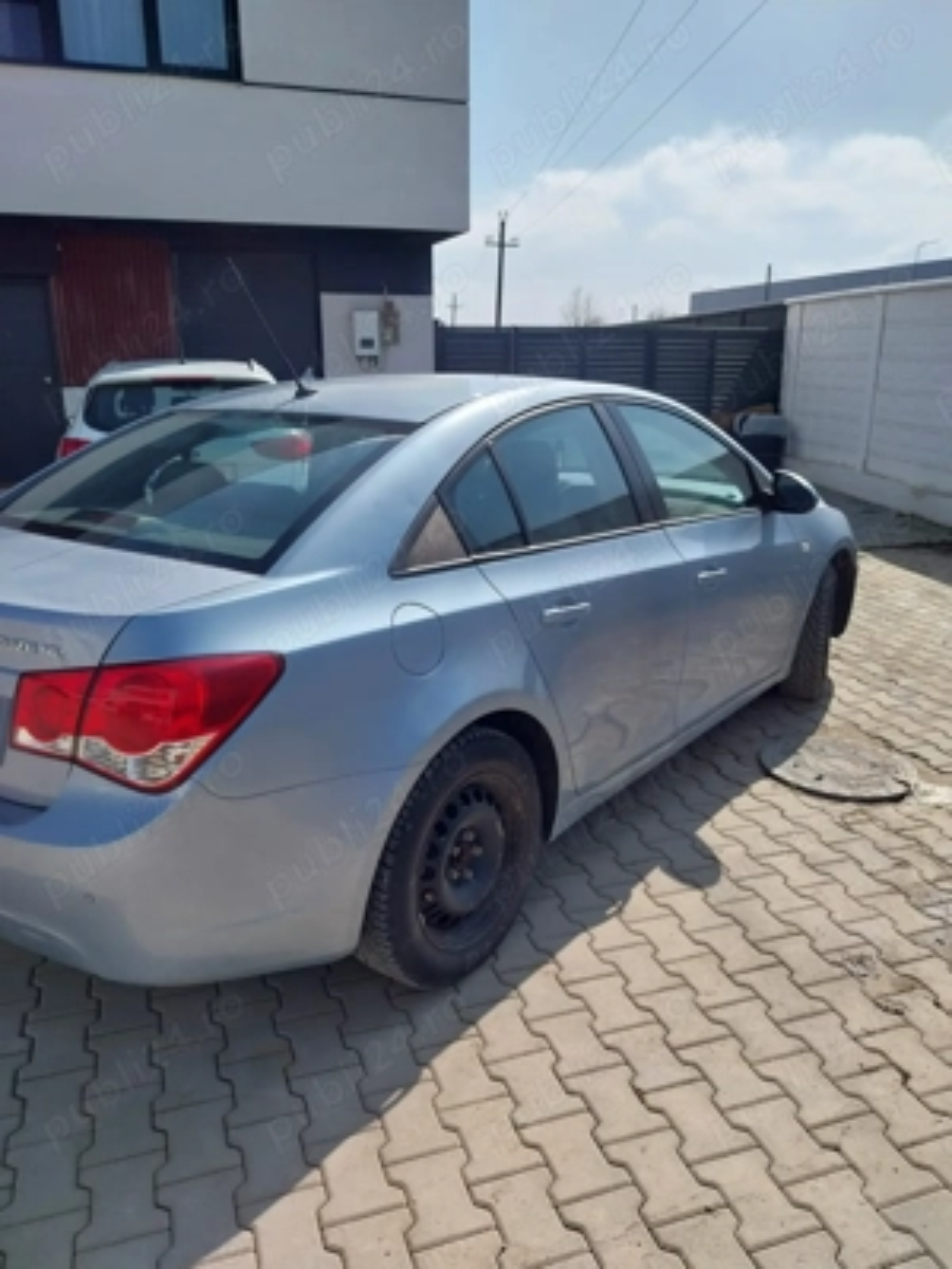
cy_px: 634
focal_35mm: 26
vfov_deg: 67.3
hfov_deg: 53.1
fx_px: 953
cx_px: 476
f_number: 1.8
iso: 25
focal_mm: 4
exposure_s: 1/1607
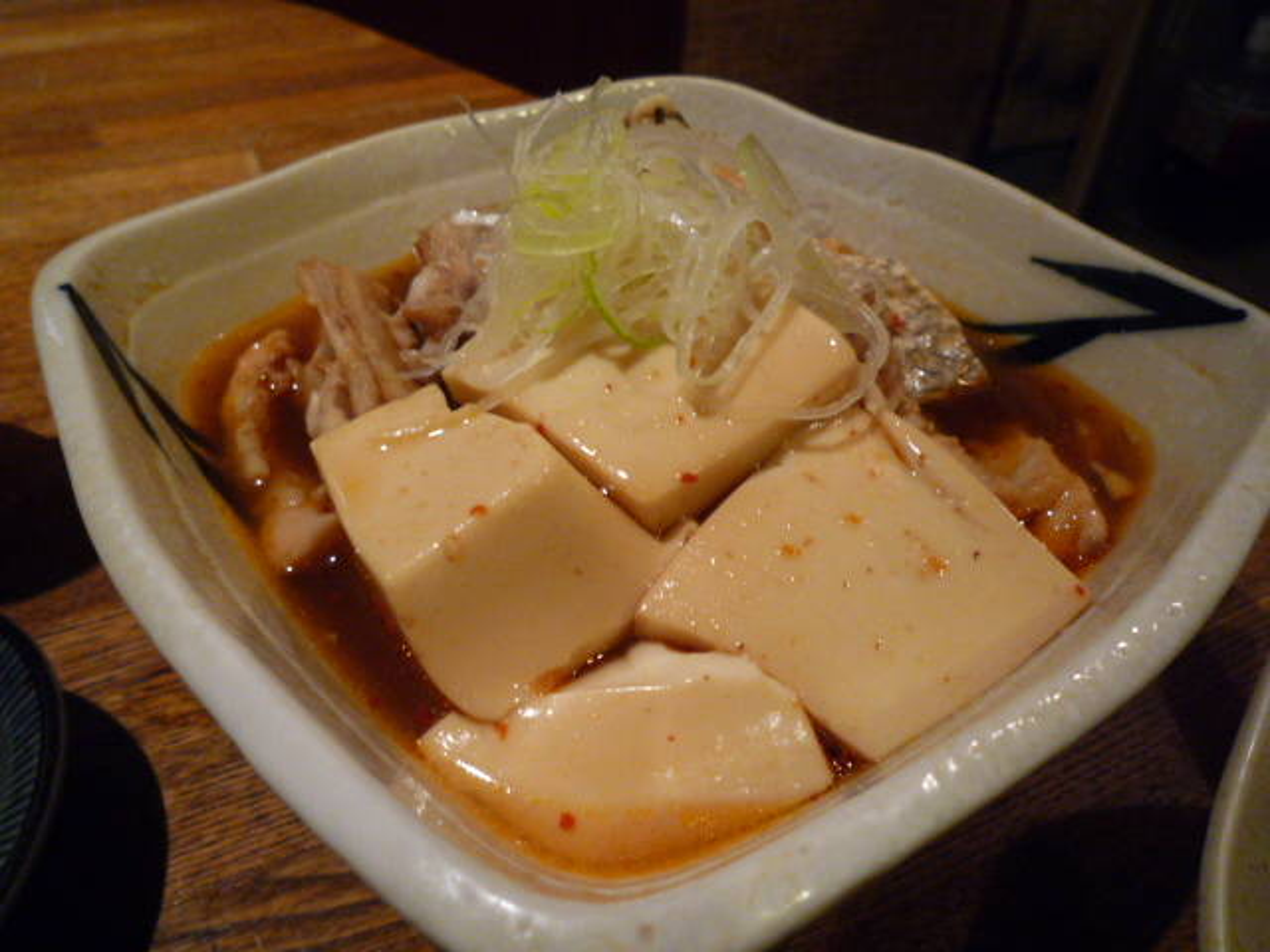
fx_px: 917
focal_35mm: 25
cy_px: 476
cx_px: 635
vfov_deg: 54.9
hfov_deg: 69.4
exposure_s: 1/15
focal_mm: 4.4
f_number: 2.8
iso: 400
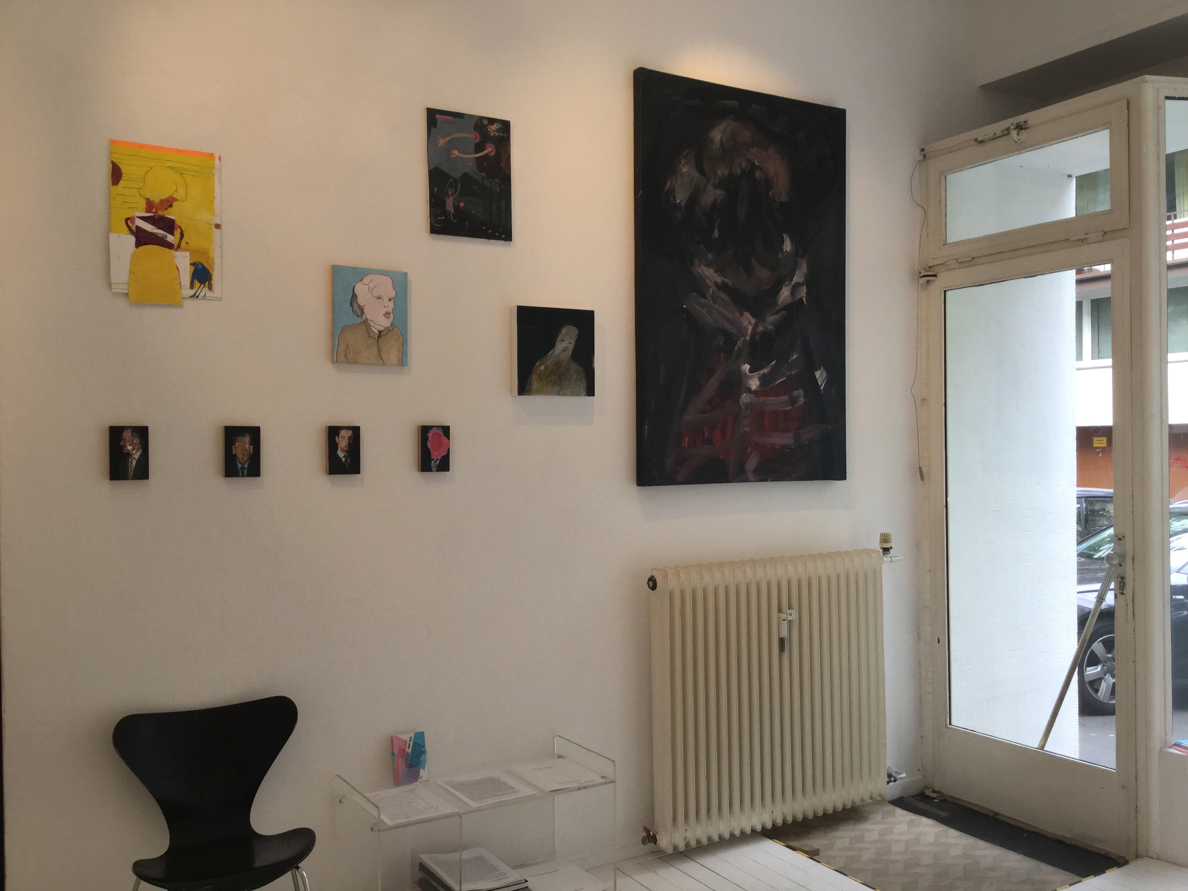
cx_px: 594
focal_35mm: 31
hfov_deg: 58.4
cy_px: 446
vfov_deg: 45.4
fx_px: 1064
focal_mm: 3.3
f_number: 2.4
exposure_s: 1/50
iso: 32
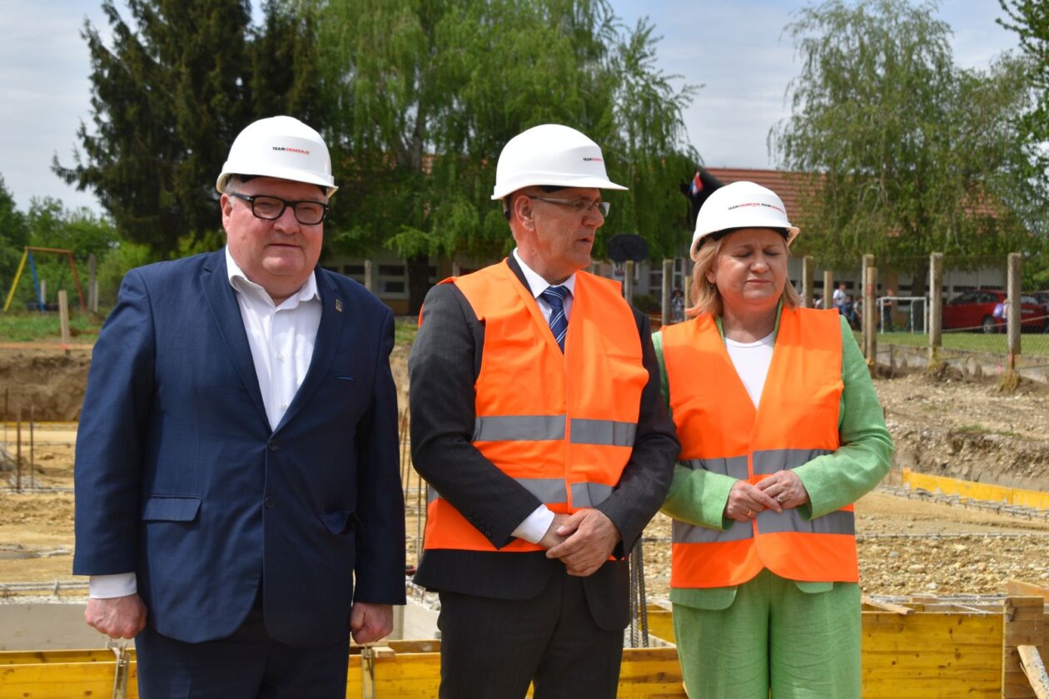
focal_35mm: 69
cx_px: 524
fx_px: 2010
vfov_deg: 19.7
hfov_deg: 29.2
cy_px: 350
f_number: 9
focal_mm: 46
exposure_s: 1/320
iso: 100
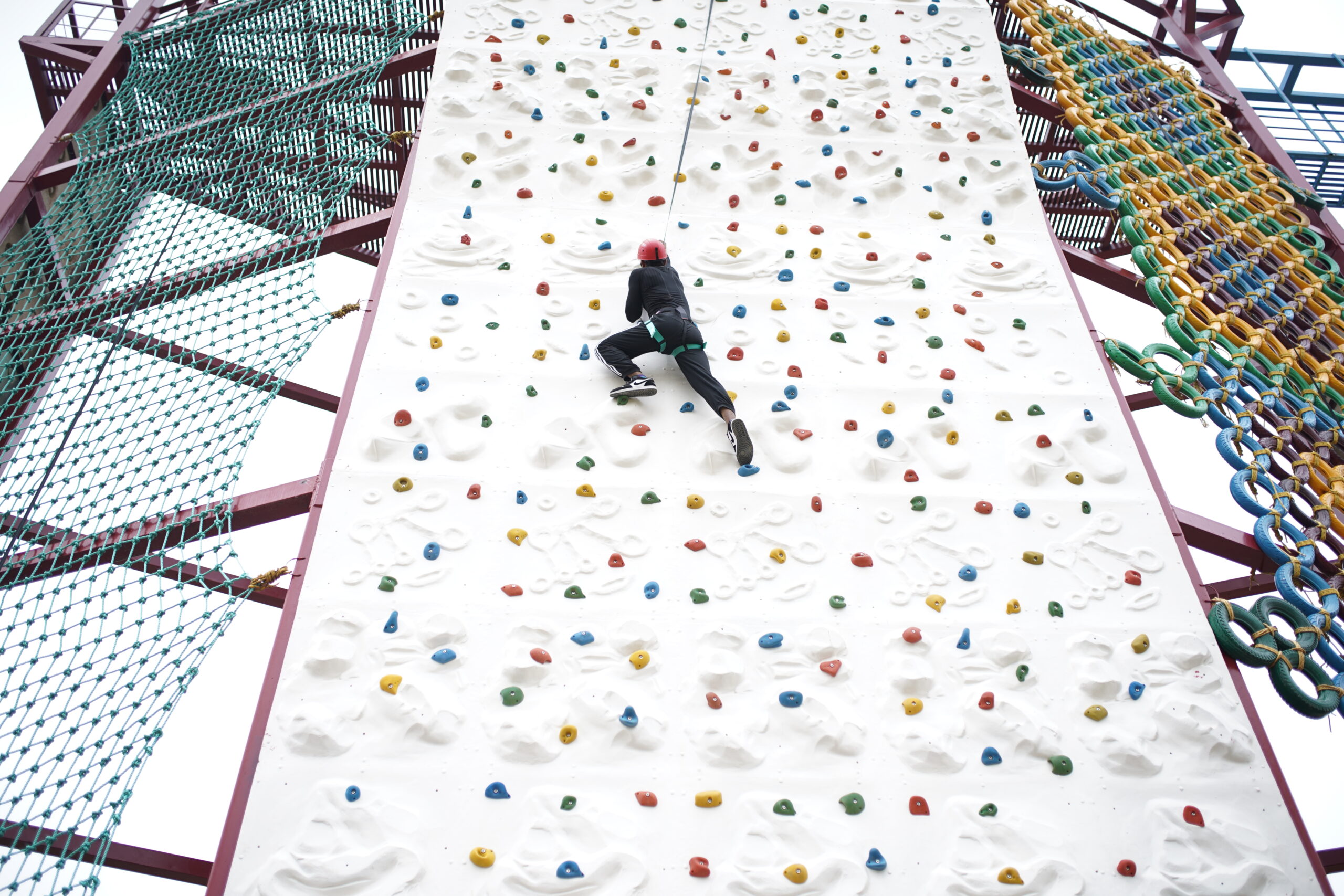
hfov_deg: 54.4
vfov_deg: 37.9
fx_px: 1307
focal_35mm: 35
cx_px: 672
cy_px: 448
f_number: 1.8
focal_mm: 35
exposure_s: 1/1250
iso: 100
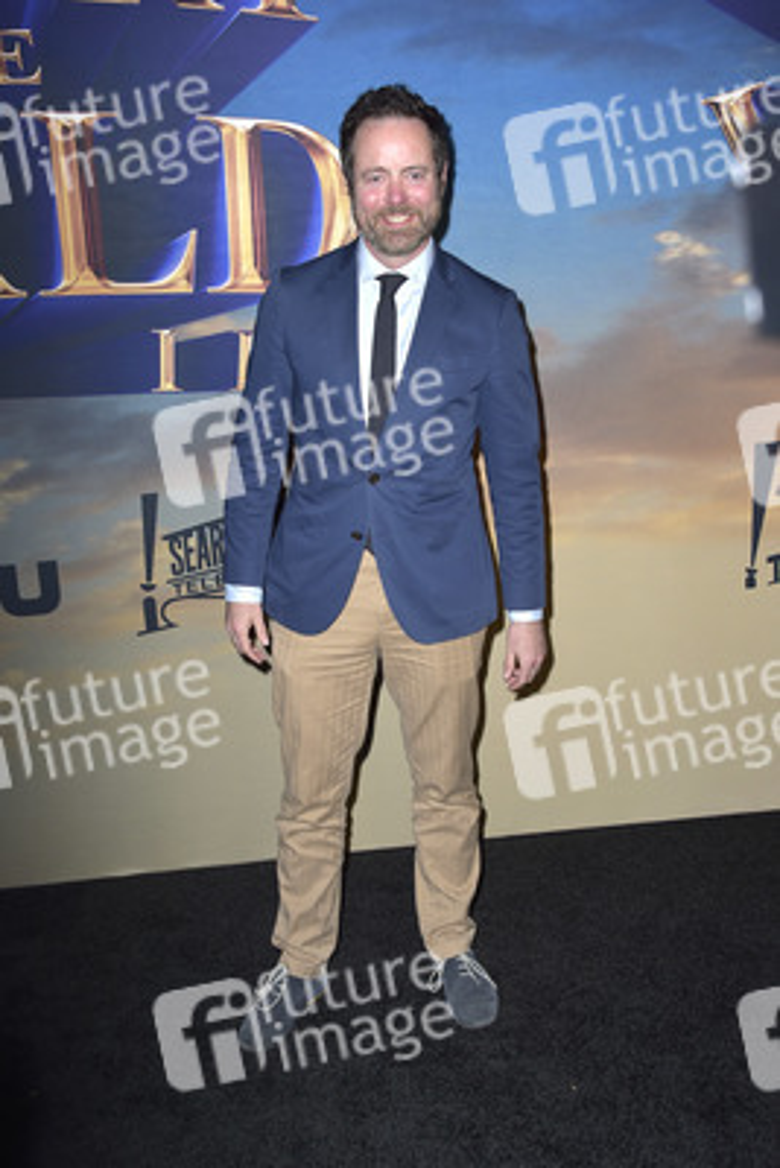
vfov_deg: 48.4
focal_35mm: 40
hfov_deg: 33.4
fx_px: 1299
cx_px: 390
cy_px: 584
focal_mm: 40
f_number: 6.3
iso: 320
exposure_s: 1/250
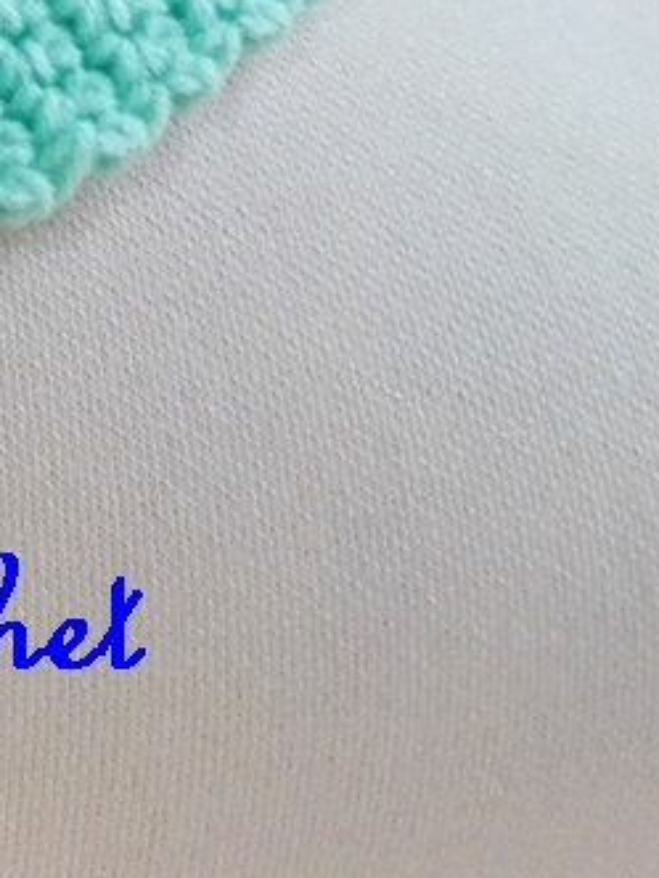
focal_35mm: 117
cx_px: -688
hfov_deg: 11.4
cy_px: -383
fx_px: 2970
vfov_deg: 15.7
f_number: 2
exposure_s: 1/33
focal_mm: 3.79
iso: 360
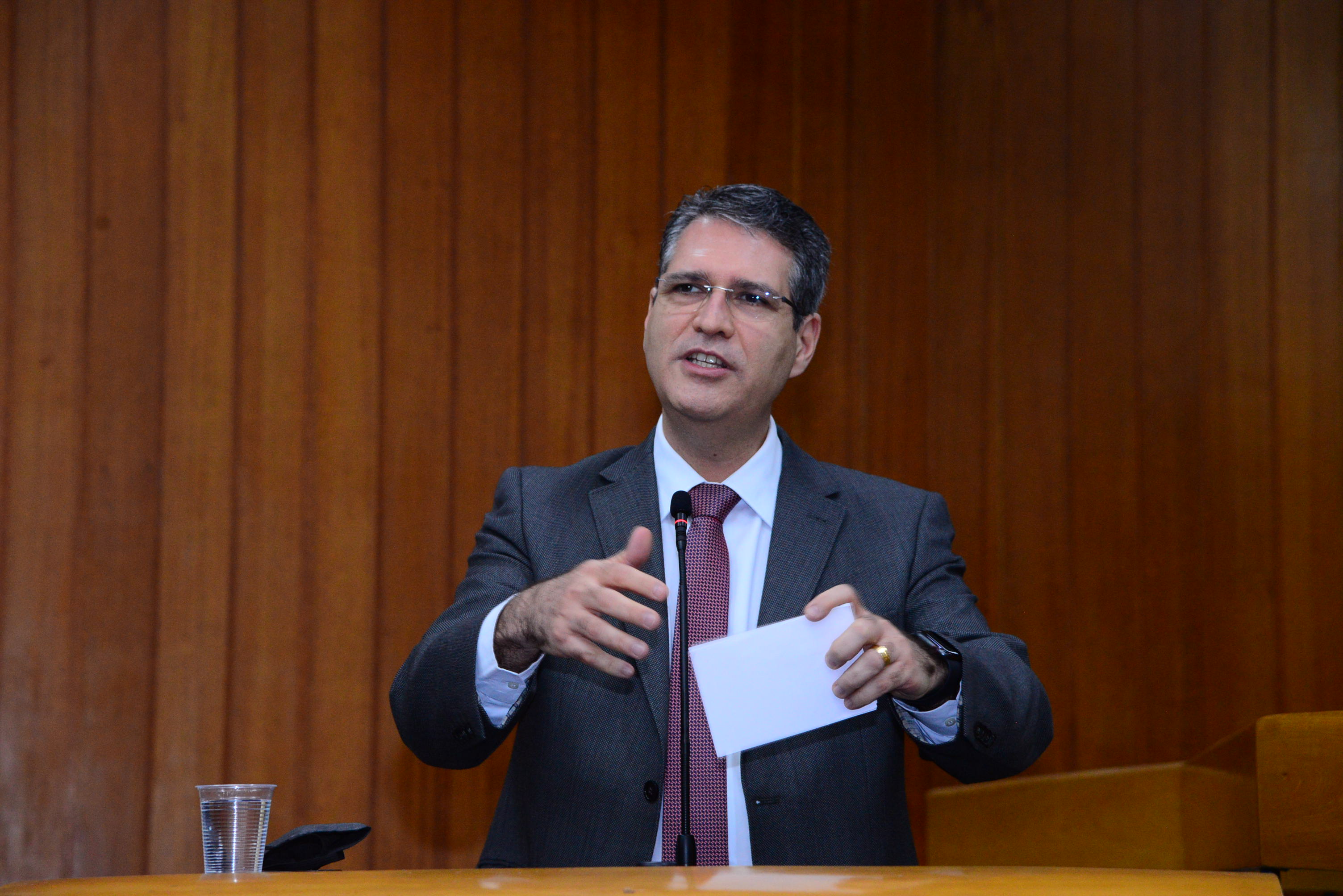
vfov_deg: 12.5
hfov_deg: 18.6
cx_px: 672
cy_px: 448
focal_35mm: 110
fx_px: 4105
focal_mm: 110
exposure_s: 1/125
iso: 3200
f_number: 5.6
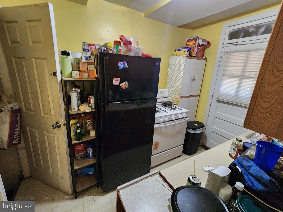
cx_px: 142
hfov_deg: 106.2
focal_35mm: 13
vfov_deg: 89.9
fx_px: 106
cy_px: 106
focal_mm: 2.2
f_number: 2.2
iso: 400
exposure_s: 1/60
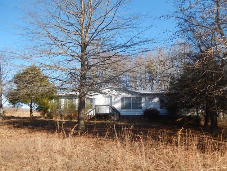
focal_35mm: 32
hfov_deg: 56.8
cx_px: 114
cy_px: 86
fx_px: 210
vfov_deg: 44.1
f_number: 3.8
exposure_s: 1/500
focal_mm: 5.7
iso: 125
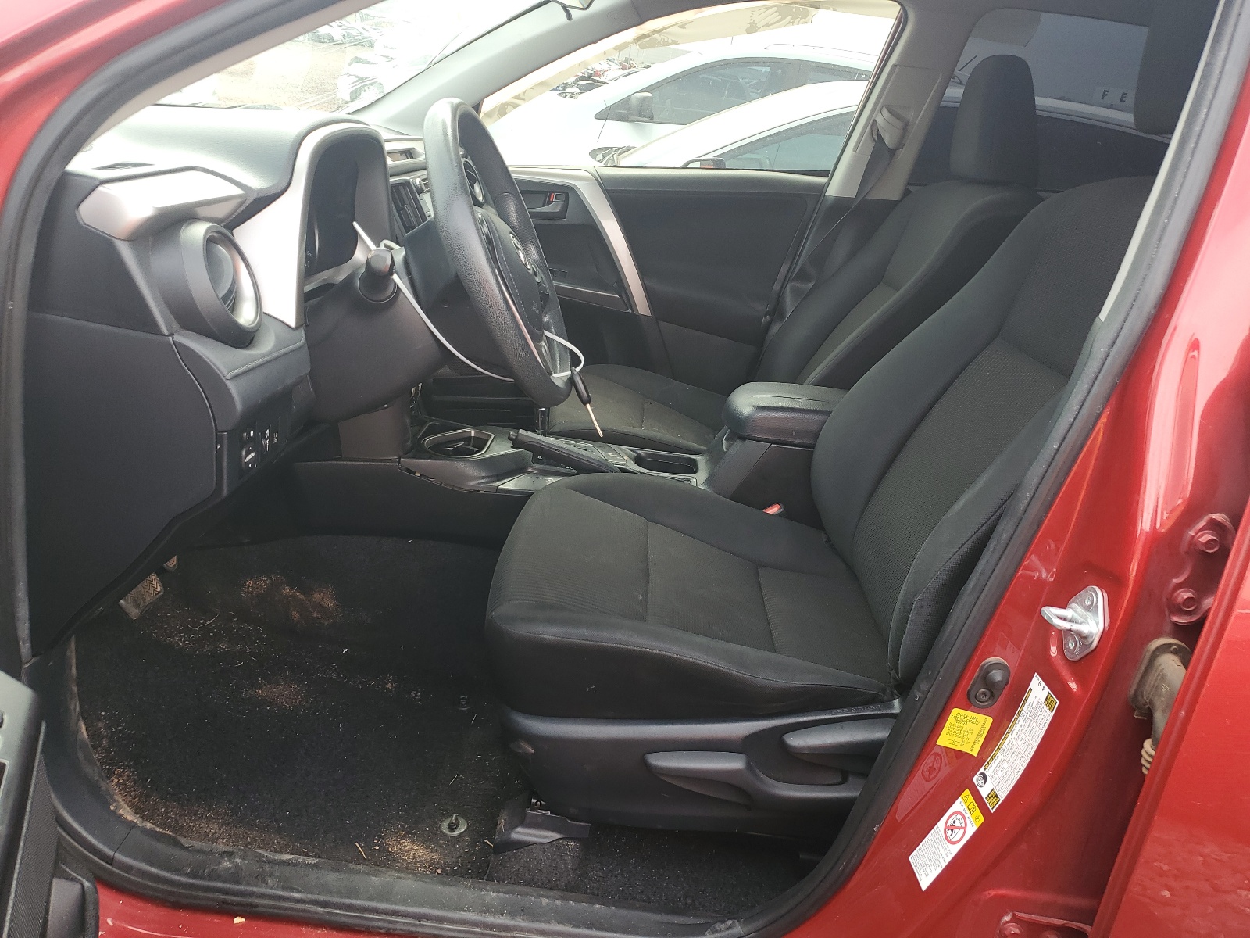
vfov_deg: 53.1
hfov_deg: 67.3
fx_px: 939
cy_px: 469
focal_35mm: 26
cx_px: 625
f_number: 1.5
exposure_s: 1/208
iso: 50
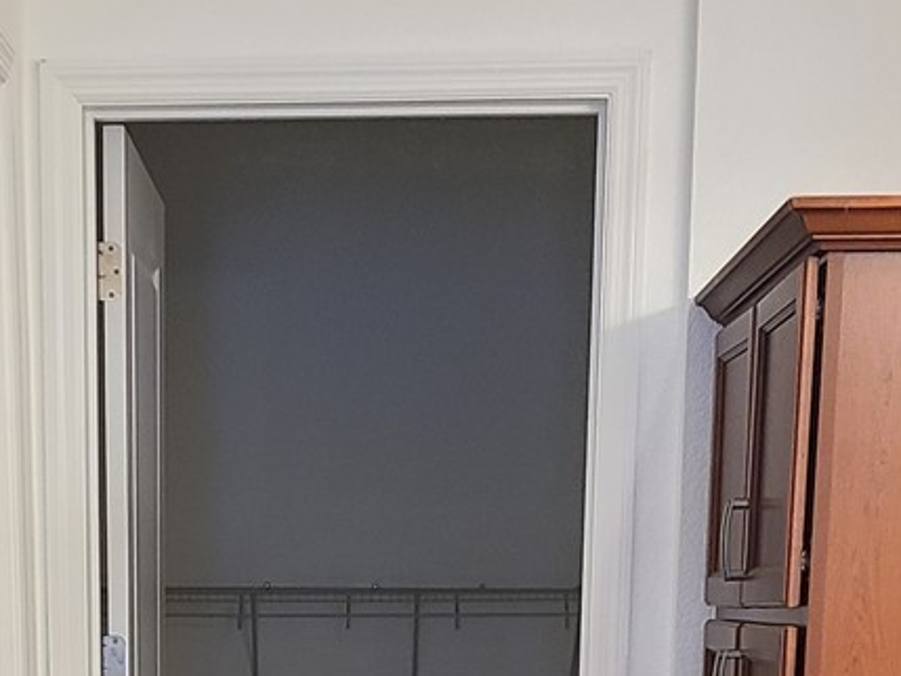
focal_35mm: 97
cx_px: 267
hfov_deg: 20.1
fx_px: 2525
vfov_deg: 13.7
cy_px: 1199
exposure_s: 1/60
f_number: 1.8
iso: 125
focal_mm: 5.4
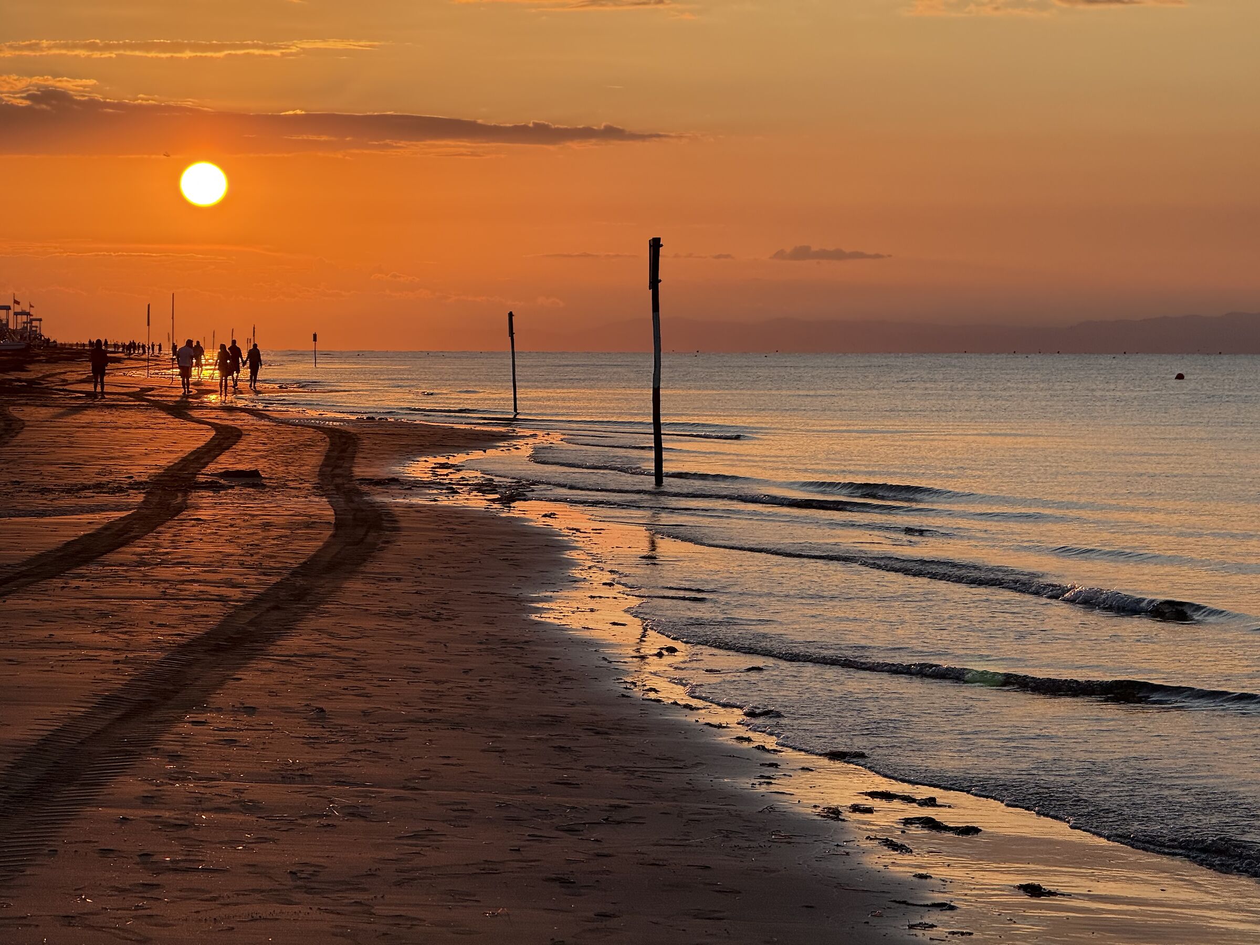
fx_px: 4368
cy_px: 472
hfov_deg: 16.4
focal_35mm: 120
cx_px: 630
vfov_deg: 12.3
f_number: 2.8
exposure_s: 1/1577
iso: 64
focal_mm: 15.66
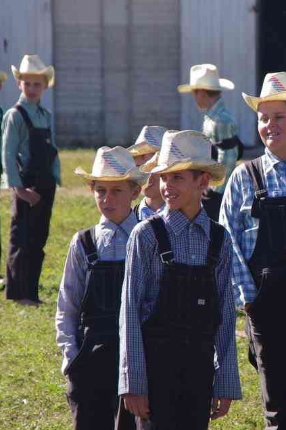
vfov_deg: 4.9
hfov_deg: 3.2
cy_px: 219
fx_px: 5067
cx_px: 280
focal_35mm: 425
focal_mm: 180
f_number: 10
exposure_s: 1/250
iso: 800
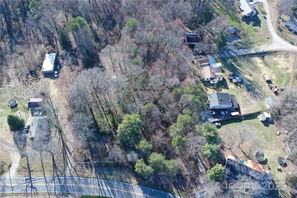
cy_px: 99
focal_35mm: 28
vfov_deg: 46.4
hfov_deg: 65.5
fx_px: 231
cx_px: 148
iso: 100
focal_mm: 10.26
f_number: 8
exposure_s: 1/40
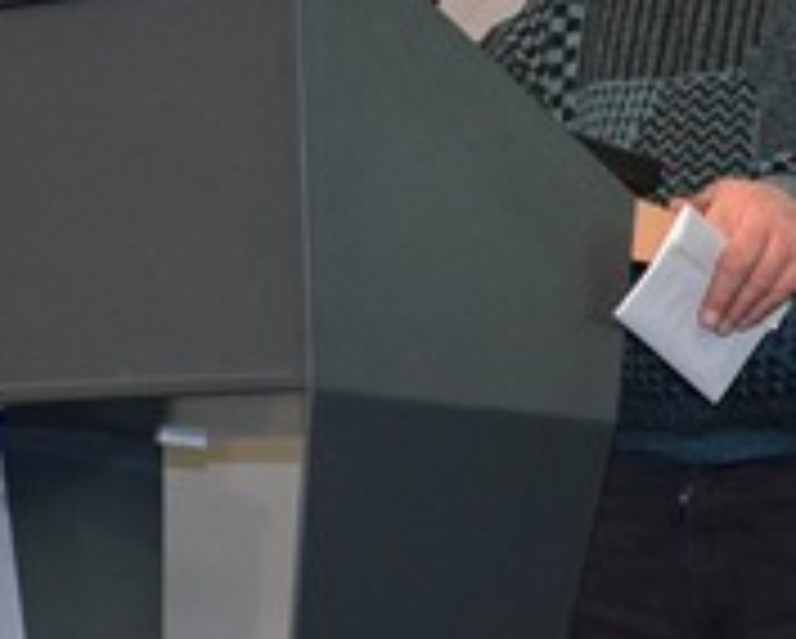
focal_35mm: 218
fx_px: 5149
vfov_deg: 7.1
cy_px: 16
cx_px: 301
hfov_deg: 8.8
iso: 3200
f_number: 5.6
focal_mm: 55
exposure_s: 1/60
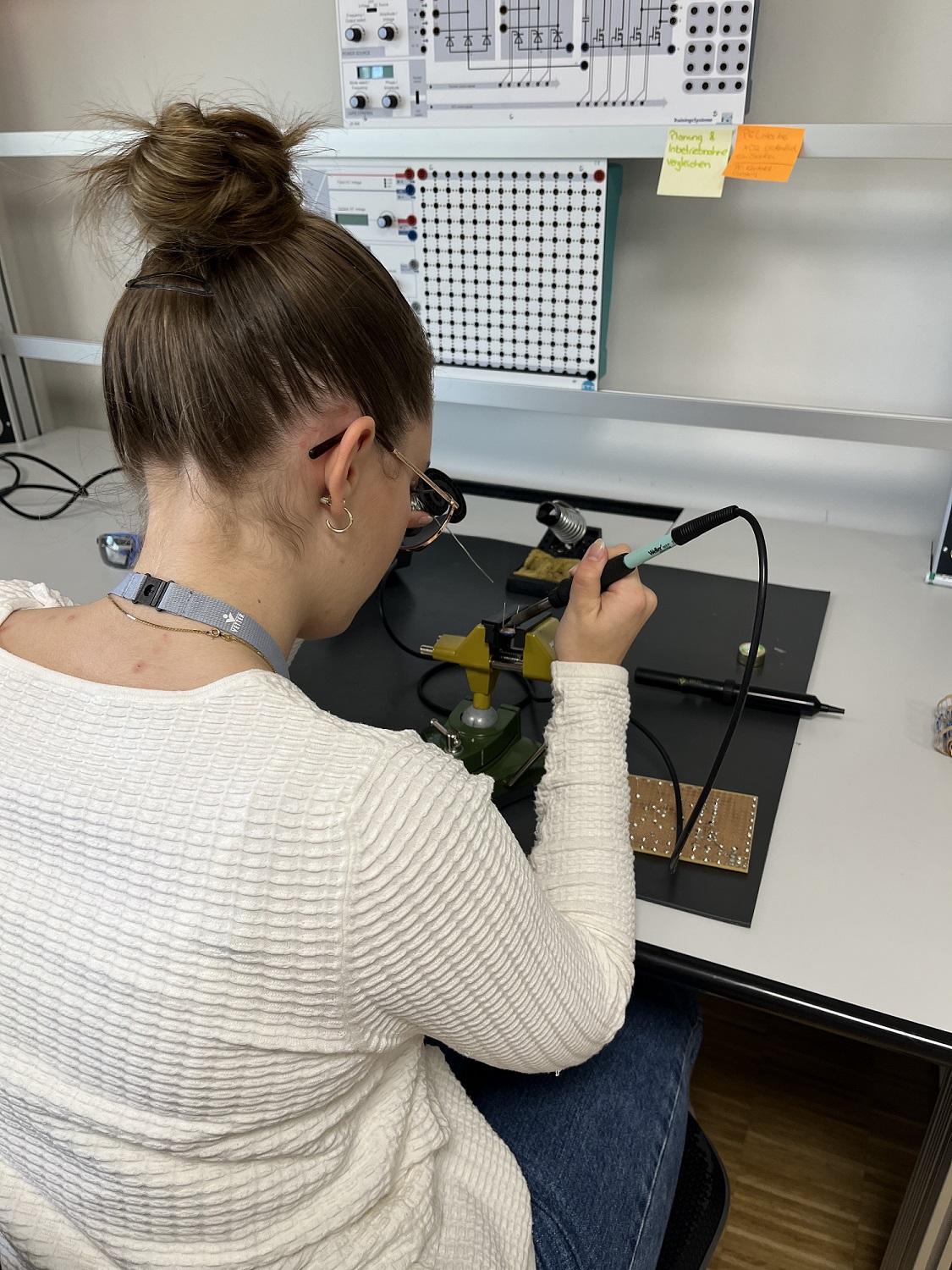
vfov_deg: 67.3
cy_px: 635
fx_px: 953
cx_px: 476
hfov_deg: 53.1
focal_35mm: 26
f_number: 1.6
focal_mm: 5.1
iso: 64
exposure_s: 1/100
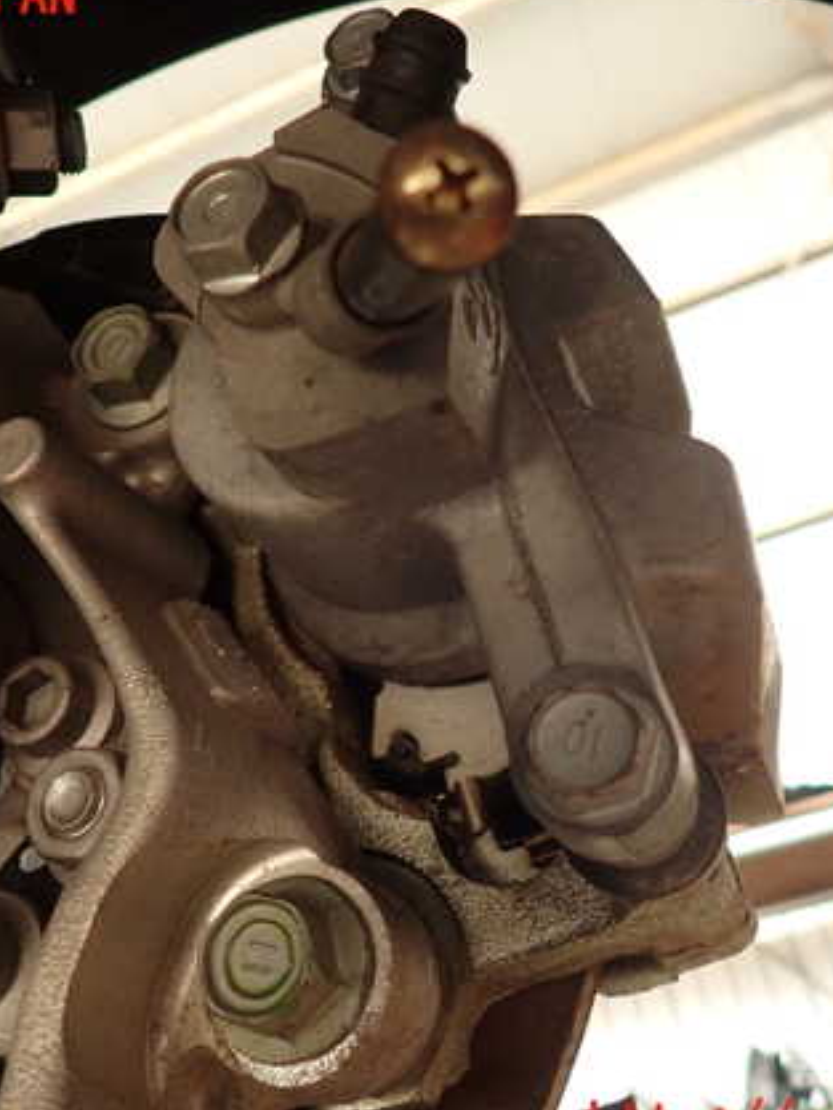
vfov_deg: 51.3
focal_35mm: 36
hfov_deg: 39.7
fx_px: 1154
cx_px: 391
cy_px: 562
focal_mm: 4.5
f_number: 2
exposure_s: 1/30
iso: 200
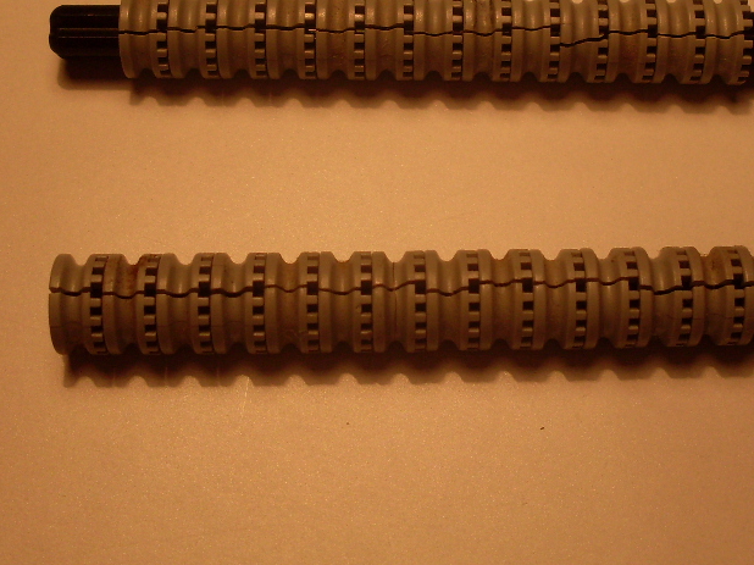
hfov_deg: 30.7
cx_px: 444
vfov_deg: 23.1
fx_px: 1372
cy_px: 177
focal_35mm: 63
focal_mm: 6.3
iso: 80
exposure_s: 1/250
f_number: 2.8
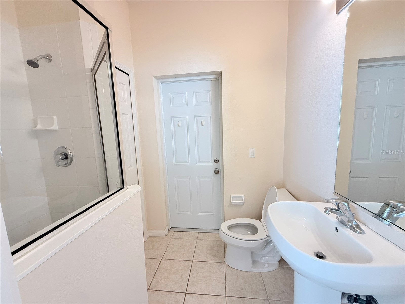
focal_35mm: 14
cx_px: 202
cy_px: 152
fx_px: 164
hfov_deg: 102.1
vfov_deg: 85.7
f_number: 2.2
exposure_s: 1/120
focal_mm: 2.22
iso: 100
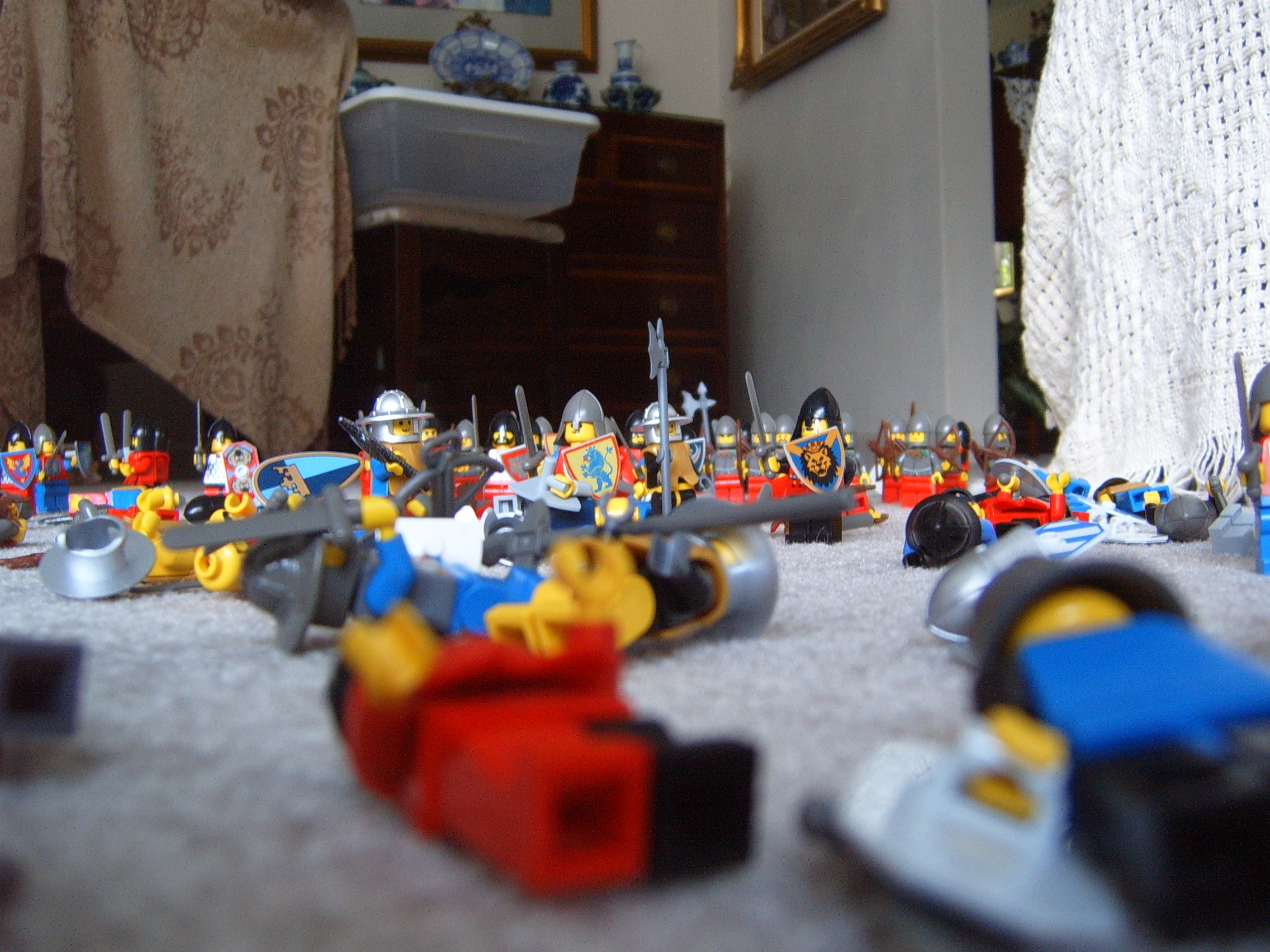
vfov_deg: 38.7
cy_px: 476
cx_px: 635
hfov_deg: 50.1
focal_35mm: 37
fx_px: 1357
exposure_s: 1/4
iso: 141
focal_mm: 6.2
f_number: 2.9
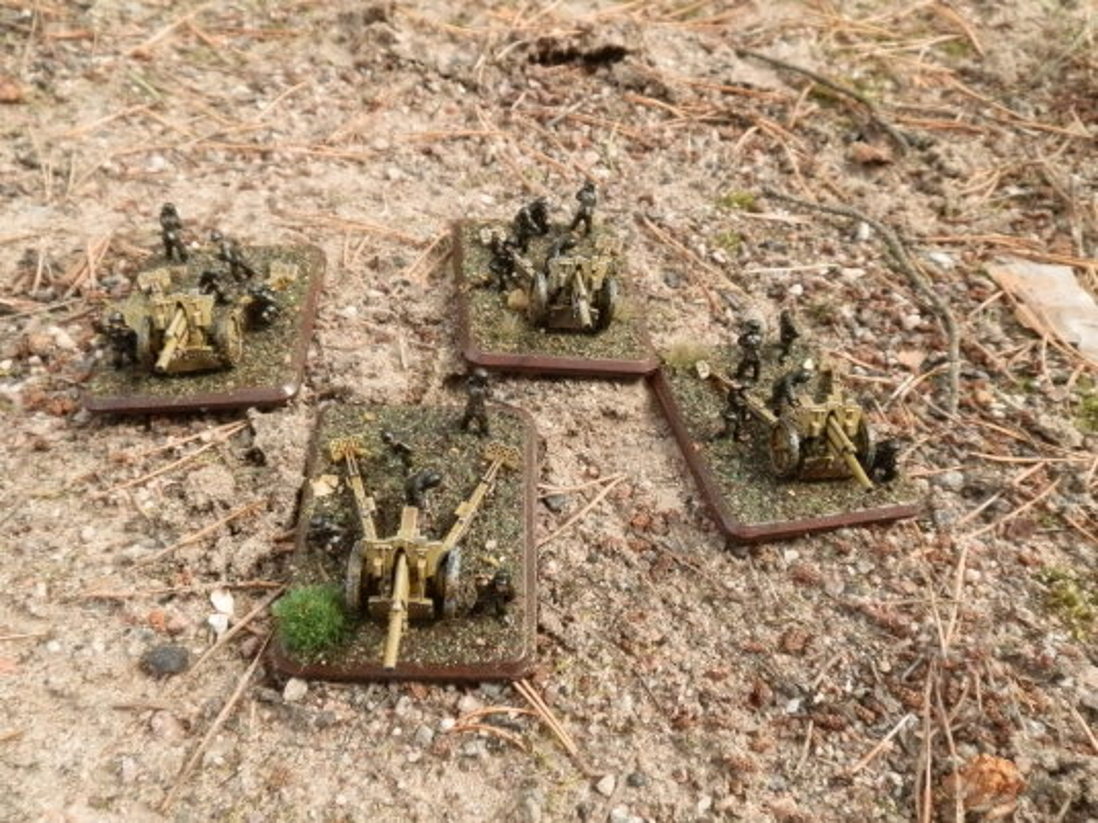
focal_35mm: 28
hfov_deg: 63.4
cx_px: 549
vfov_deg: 49.7
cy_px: 412
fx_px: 888
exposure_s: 1/1250
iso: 400
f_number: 3.1
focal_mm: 5
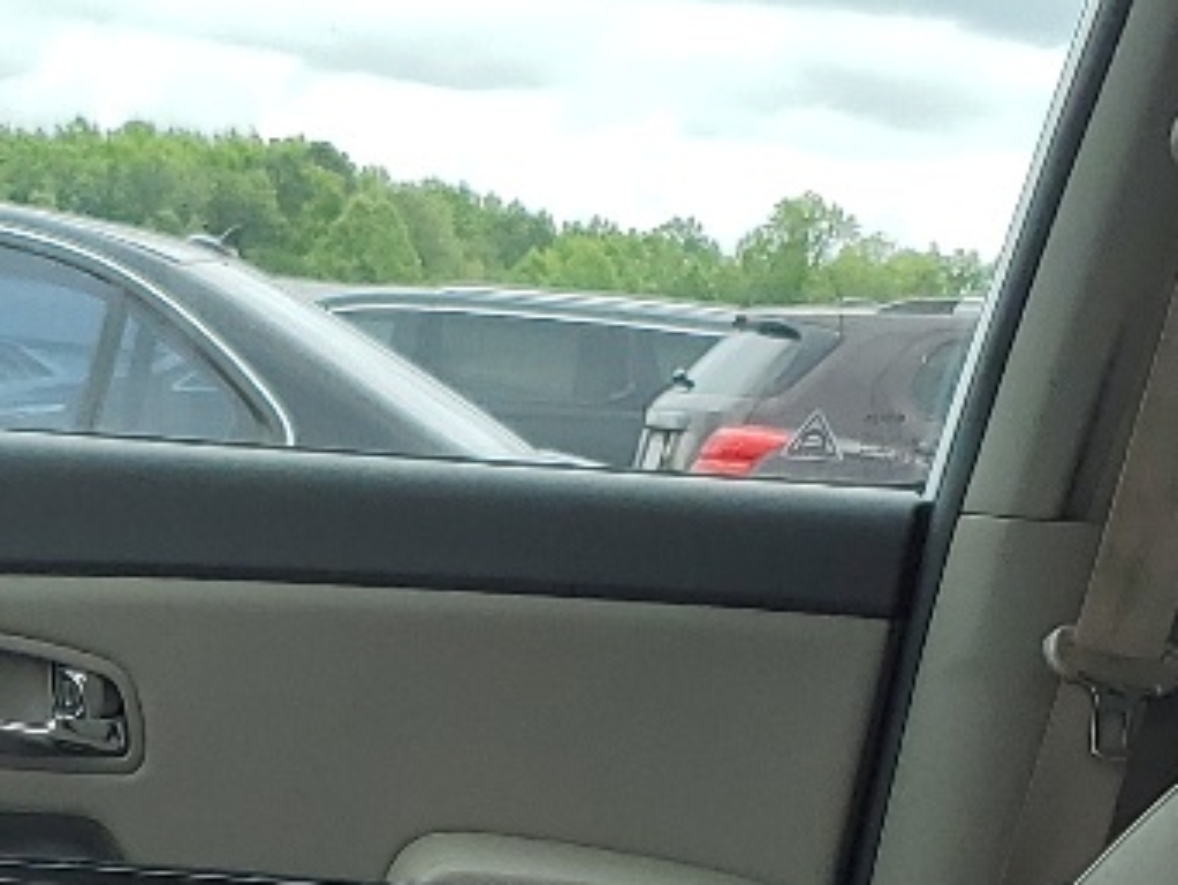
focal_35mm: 122
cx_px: 190
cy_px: 1286
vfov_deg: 11.7
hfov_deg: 16.0
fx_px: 4153
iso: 50
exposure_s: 1/1000
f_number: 1.5
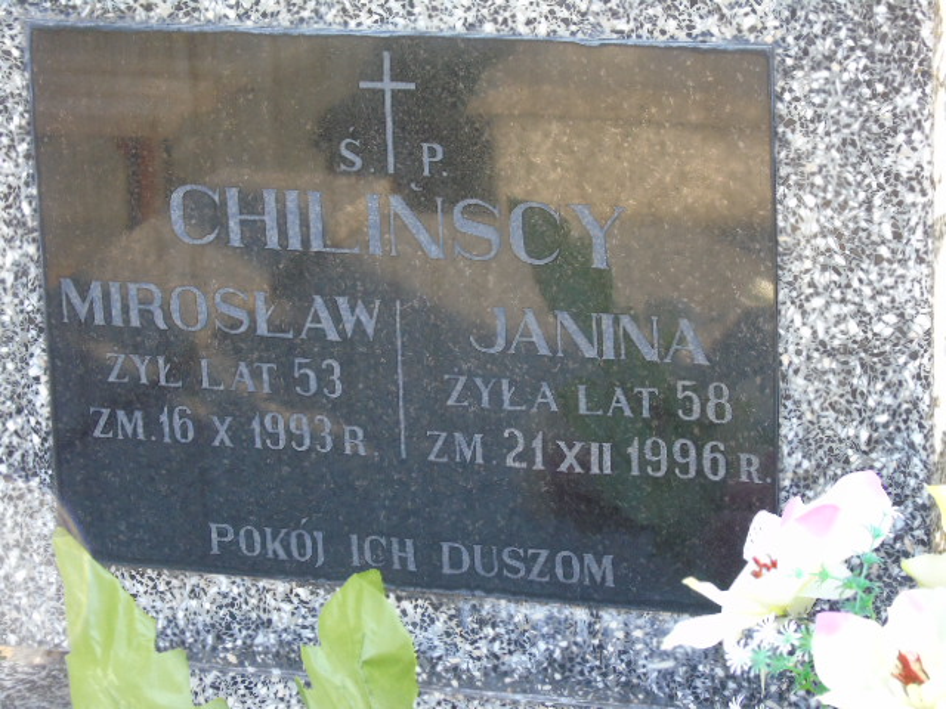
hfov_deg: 13.9
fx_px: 3881
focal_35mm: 142
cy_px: 354
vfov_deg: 10.4
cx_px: 473
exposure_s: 1/125
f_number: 4.7
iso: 400
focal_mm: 25
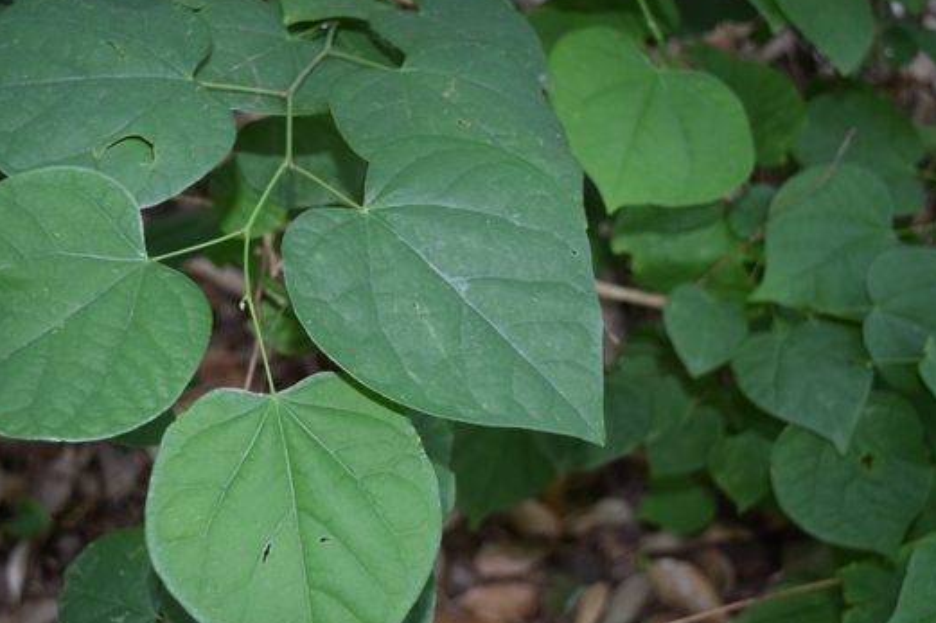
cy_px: 305
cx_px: 406
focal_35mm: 54
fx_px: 1392
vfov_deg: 25.2
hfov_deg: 37.1
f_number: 4.2
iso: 1100
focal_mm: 31
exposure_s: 1/60
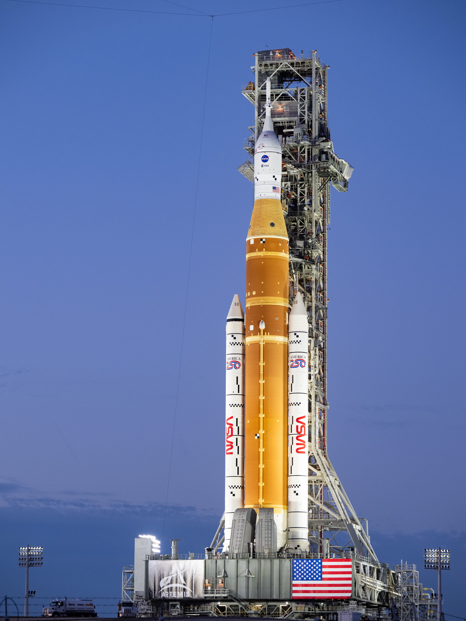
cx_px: 232
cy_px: 305
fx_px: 2441
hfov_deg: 10.9
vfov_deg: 14.5
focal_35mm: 136
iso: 900
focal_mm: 125
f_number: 4
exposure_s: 1/200
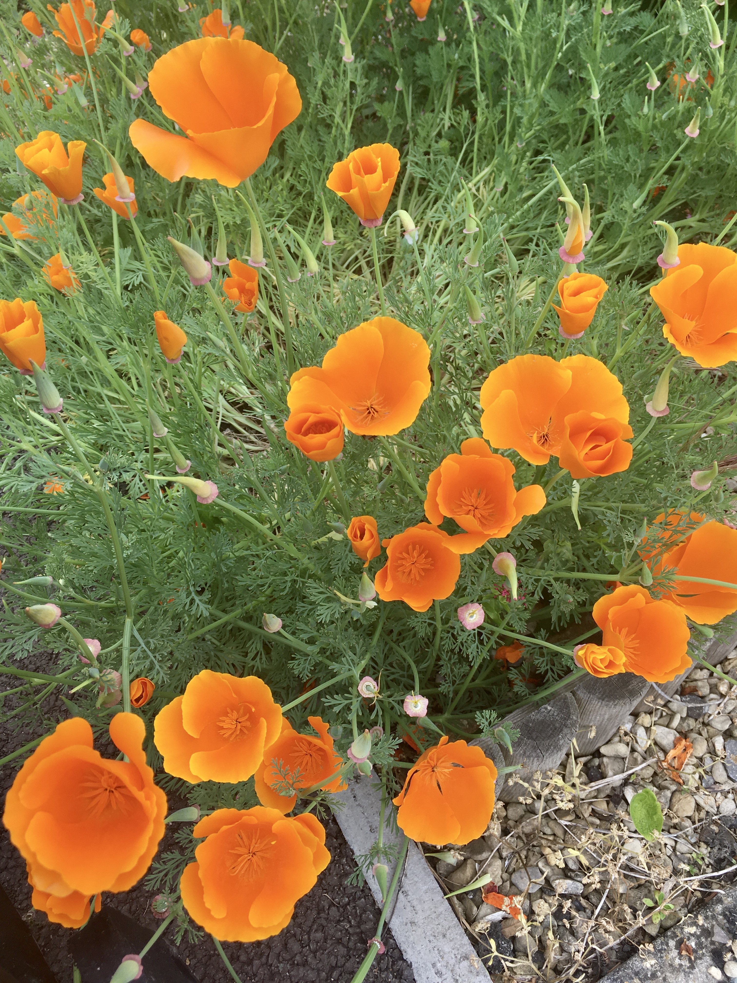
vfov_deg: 61.7
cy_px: 492
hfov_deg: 48.2
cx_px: 368
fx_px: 823
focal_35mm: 29
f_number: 2.2
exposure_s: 1/273
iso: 25
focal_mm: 4.15
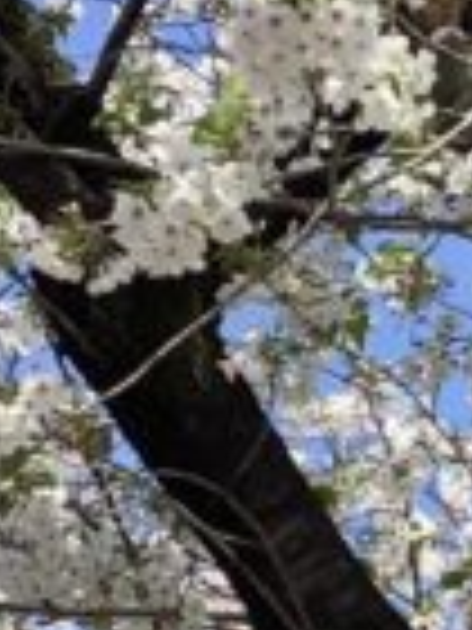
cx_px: 886
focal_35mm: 186
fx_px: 3382
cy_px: 270
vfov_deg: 10.6
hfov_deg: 7.7
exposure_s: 1/947
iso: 25
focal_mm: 3.3
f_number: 2.4
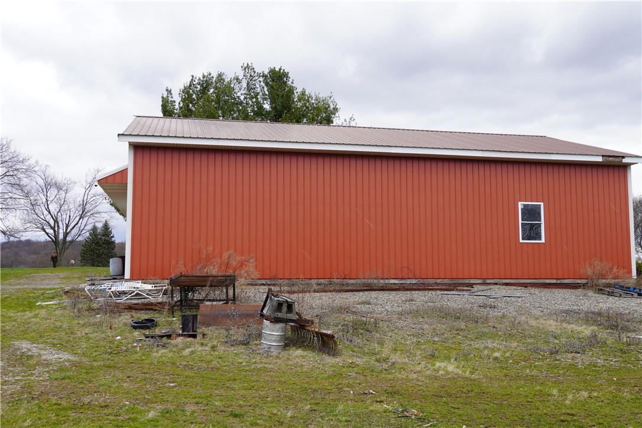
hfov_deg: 53.1
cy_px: 214
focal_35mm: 36
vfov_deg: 36.9
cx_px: 321
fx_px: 642
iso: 100
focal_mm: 24
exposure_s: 1/100
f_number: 8
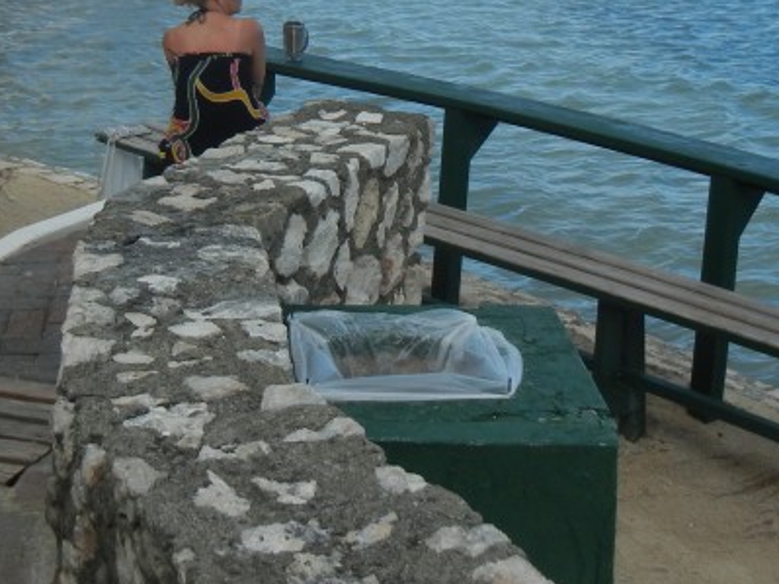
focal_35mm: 77
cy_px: 63
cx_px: 398
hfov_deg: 25.3
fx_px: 1732
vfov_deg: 18.8
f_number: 7
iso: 160
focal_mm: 5.4
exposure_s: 1/340
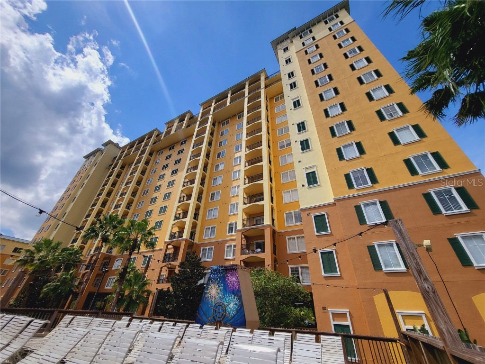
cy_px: 182
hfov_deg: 106.2
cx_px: 242
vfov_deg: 89.9
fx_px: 182
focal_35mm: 13
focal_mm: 1.74
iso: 32
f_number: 2.2
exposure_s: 1/1614
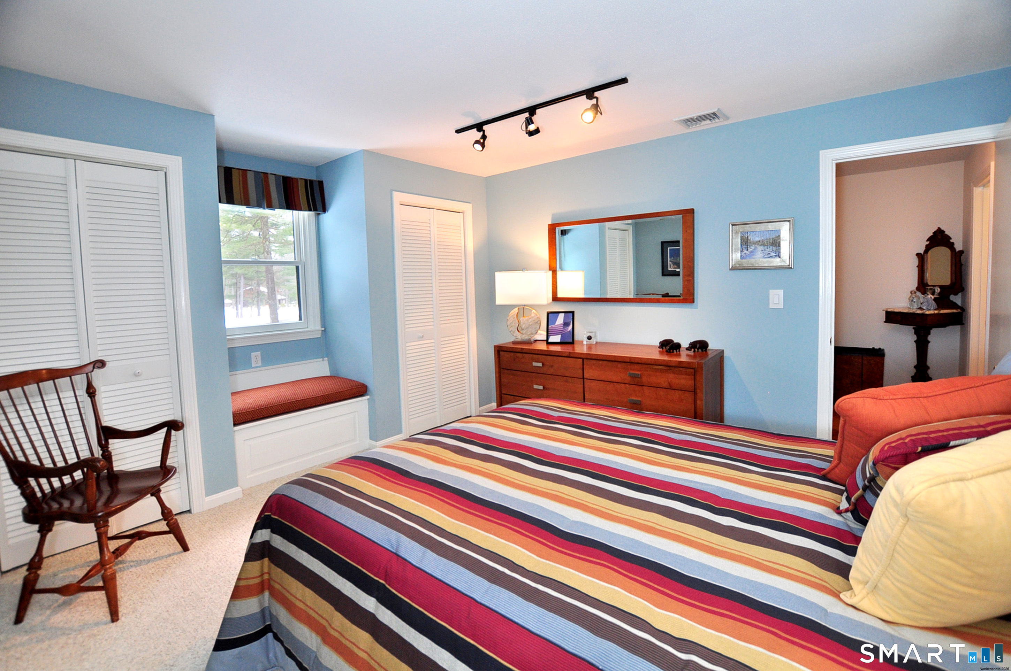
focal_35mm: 15
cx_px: 506
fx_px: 421
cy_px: 336
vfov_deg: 77.2
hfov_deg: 100.5
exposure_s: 1/100
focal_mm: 10
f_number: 4.5
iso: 500
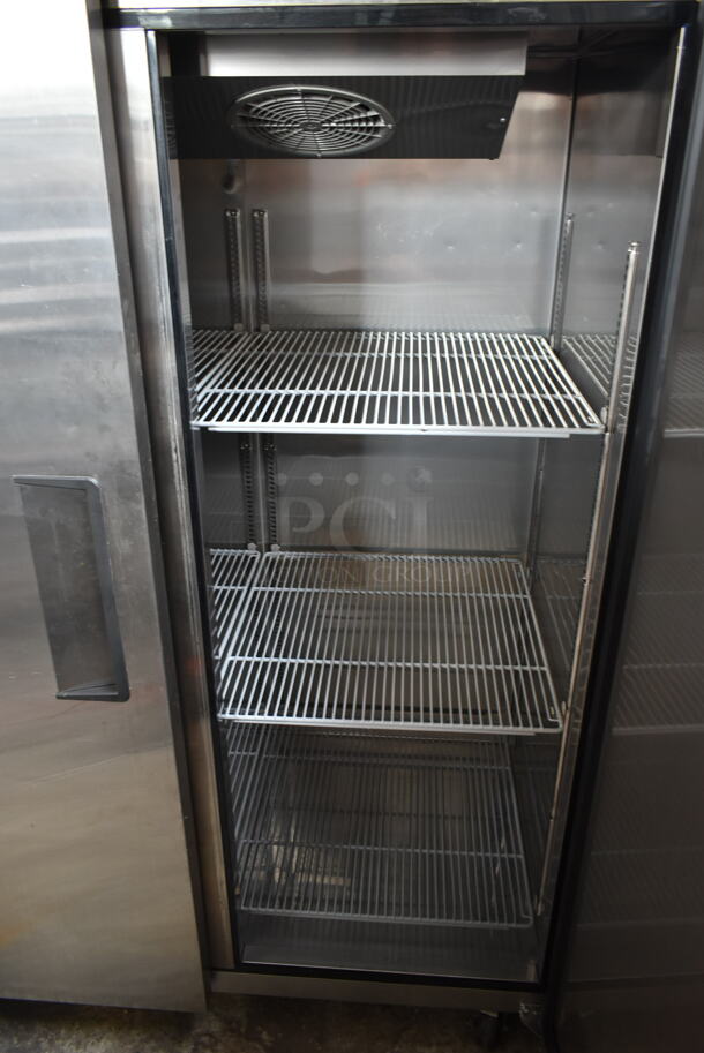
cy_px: 526
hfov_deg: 48.0
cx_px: 352
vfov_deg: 67.3
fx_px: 791
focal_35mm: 27
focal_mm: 18
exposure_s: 1/30
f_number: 3.5
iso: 900
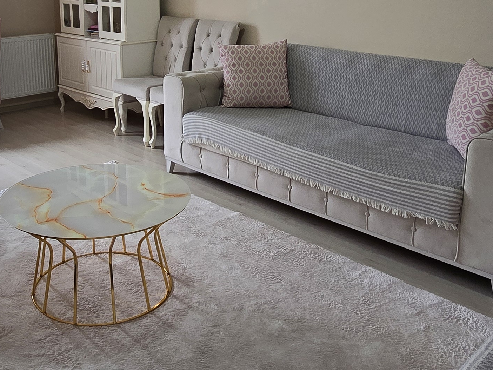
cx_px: 201
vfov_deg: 37.5
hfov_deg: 49.9
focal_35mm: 37
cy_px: 83
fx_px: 527
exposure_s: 1/50
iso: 125
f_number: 2.2
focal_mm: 2.2
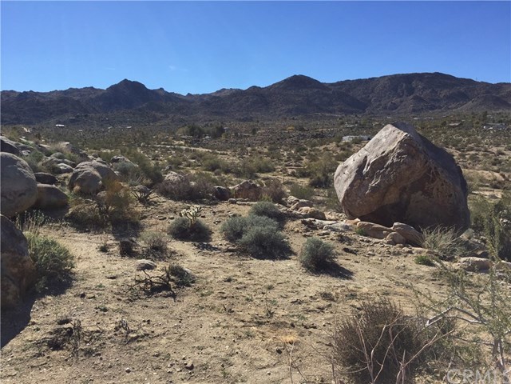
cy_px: 192
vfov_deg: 48.2
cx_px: 256
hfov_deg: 61.7
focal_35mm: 29
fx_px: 428
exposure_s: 1/2475
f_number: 2.2
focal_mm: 4.15
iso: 32
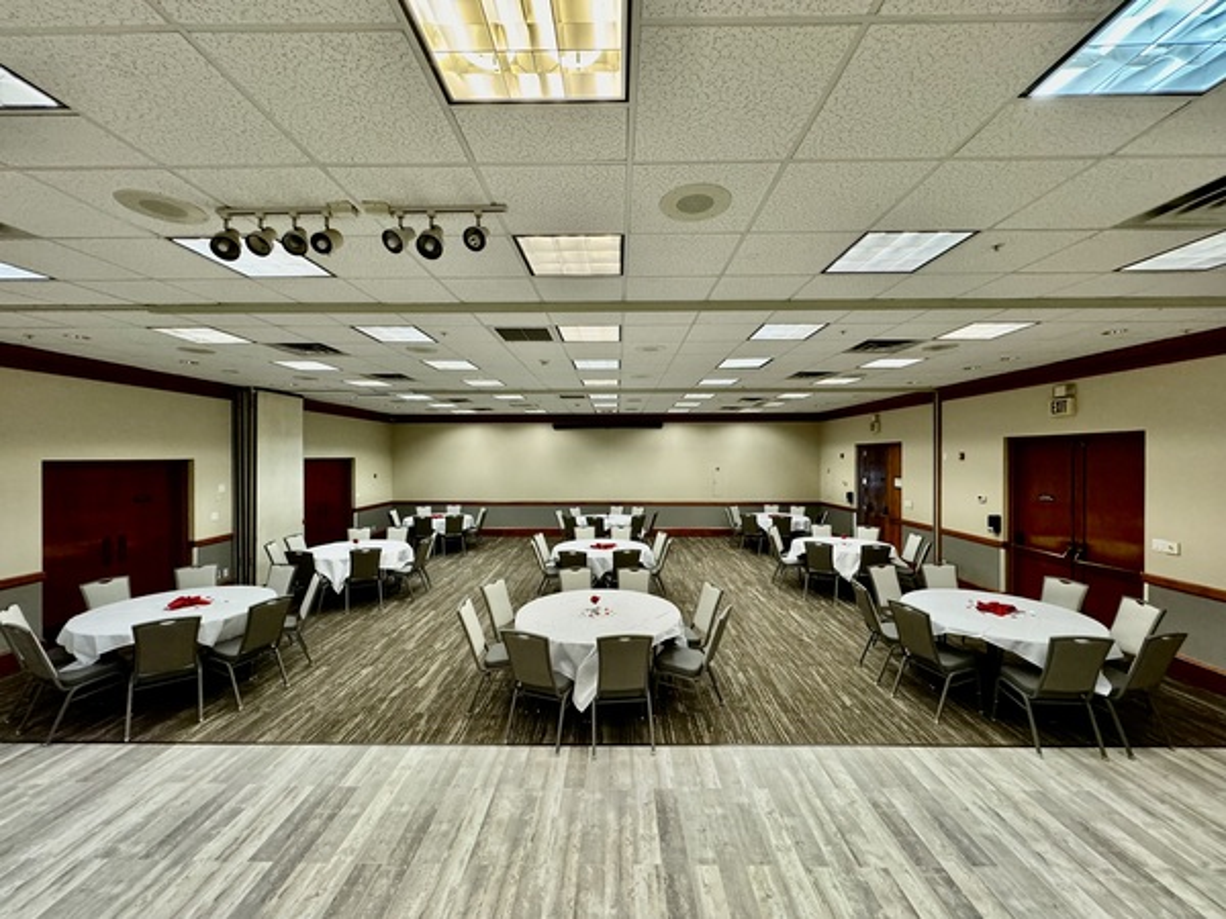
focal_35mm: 14
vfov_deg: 85.7
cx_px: 613
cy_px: 460
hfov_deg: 102.1
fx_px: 496
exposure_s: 1/120
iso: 320
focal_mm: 2.22
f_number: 2.2
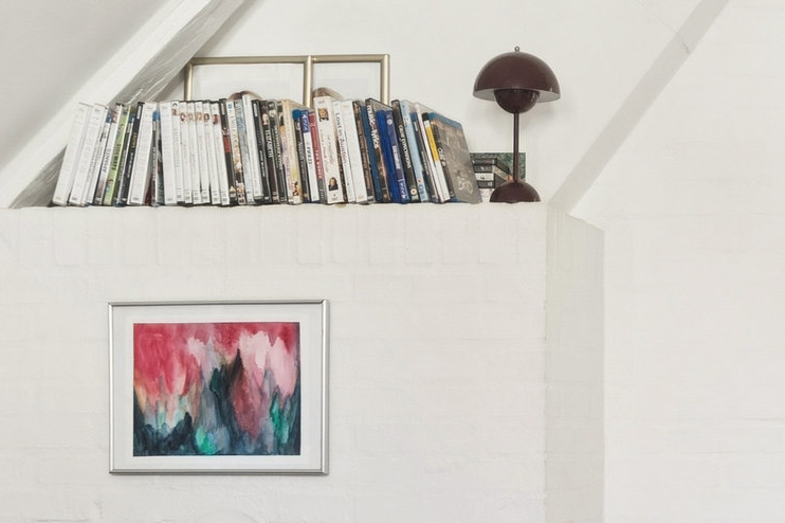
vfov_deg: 15.2
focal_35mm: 89
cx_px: 710
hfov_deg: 22.3
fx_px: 1940
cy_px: 449
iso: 200
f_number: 5.6
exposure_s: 1/15
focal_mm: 22
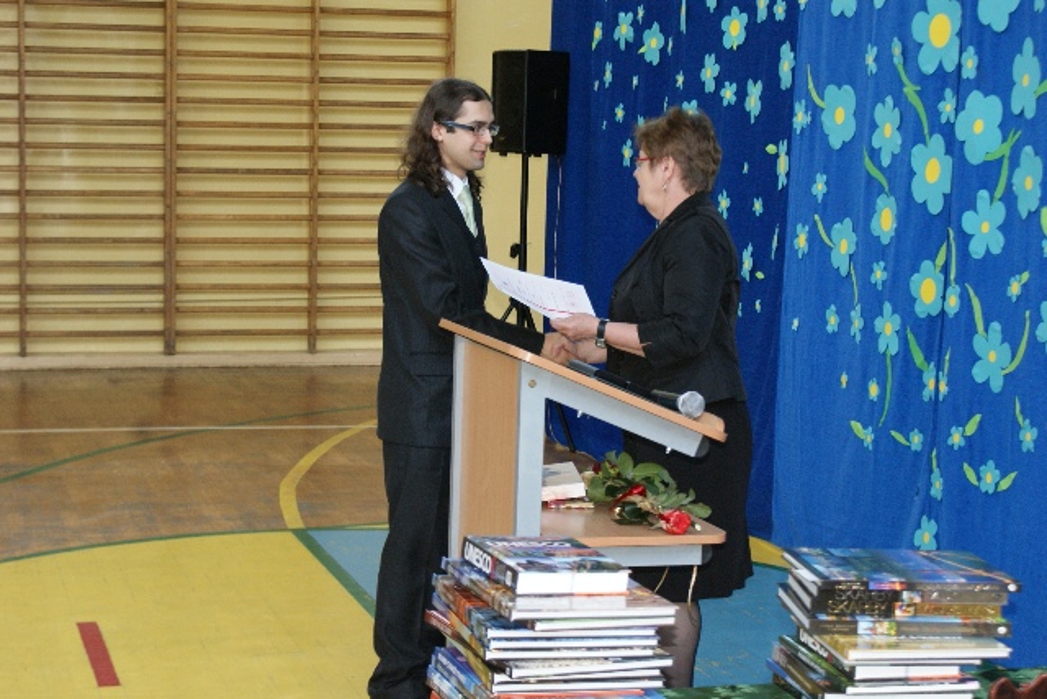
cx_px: 524
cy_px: 350
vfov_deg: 18.2
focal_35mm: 75
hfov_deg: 27.0
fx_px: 2182
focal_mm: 50
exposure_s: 1/80
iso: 400
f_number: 5.6
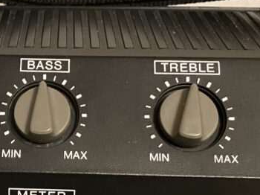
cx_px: 41
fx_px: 615
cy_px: 121
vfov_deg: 17.9
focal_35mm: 82
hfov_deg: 23.4
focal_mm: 3.99
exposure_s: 1/20
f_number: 1.8
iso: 640
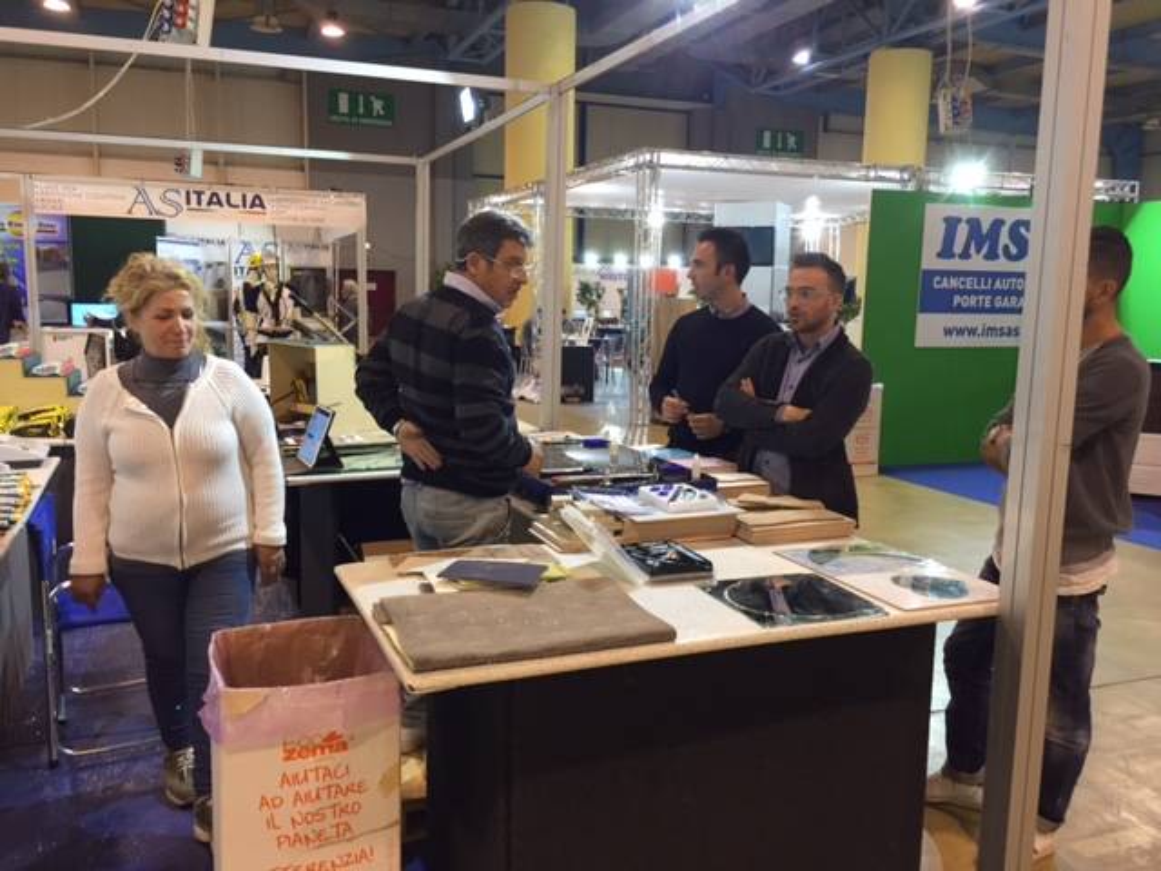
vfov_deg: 48.2
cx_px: 580
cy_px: 436
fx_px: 973
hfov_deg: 61.7
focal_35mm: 29
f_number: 2.2
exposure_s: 1/33
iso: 125
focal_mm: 4.15
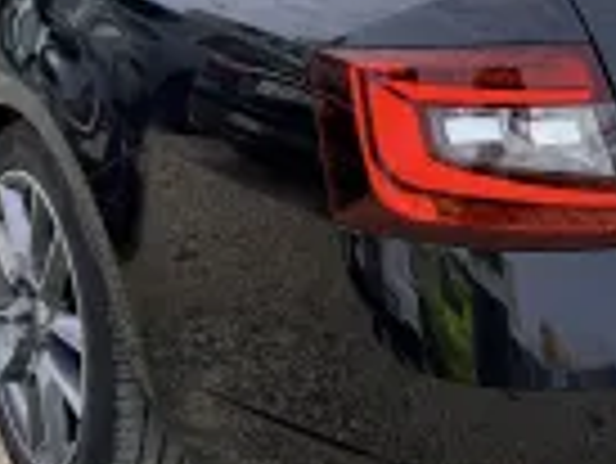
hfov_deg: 30.2
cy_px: 23
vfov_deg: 22.6
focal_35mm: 63
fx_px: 1122
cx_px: 454
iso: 100
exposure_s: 1/1192
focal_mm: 6.76
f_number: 1.78
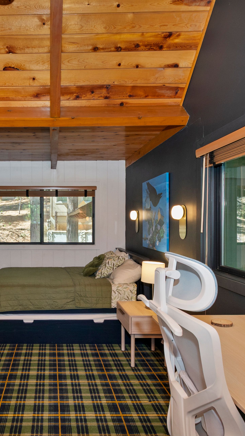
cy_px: 220
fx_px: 277
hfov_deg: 45.3
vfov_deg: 76.3
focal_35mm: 24
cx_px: 49
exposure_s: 1/30
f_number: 8
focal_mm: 10
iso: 400
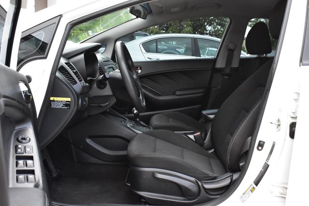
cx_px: 154
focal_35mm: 39
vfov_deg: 34.2
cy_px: 103
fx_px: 335
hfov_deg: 49.6
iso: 2500
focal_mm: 26
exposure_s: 1/200
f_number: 10
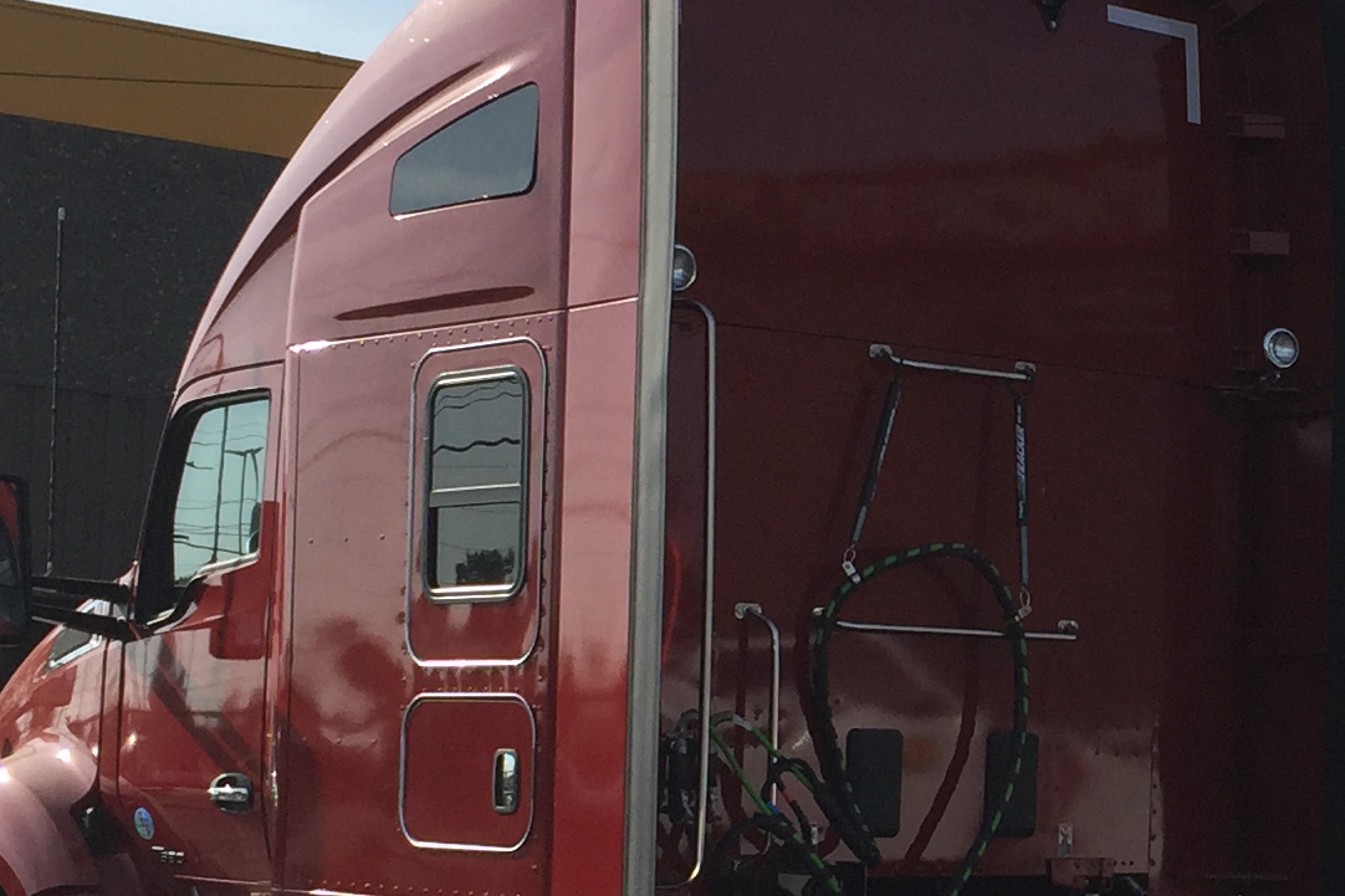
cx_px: 1313
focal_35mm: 91
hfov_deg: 21.7
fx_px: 3399
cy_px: 675
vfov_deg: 15.0
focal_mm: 4.15
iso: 32
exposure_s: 1/2639
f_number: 2.2
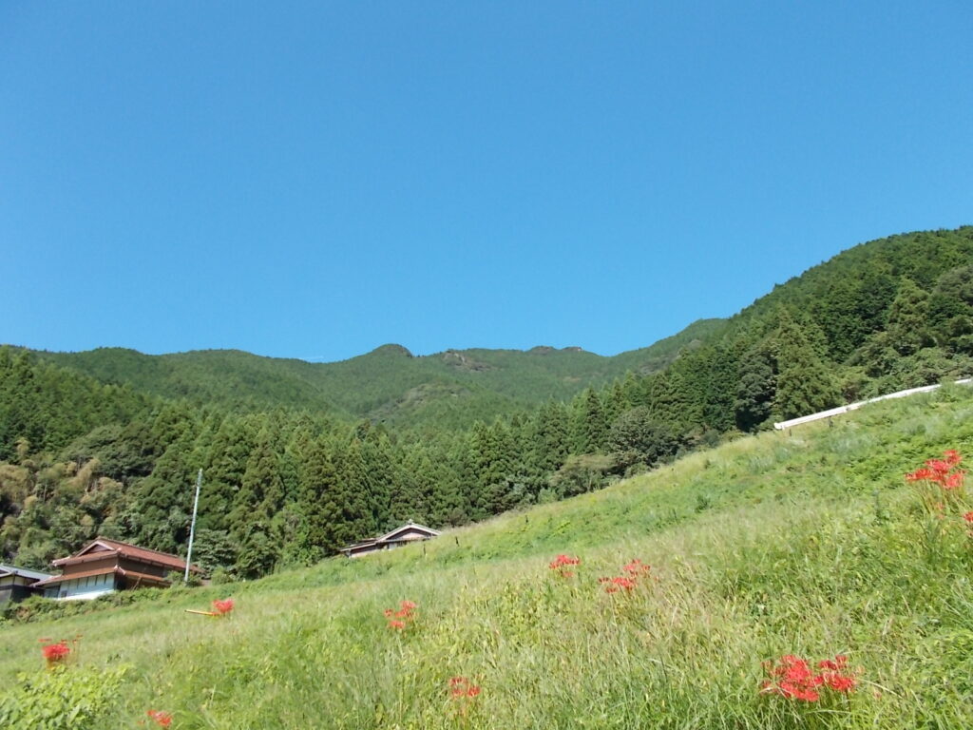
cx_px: 486
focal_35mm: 26
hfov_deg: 67.3
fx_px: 731
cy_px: 365
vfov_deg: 53.1
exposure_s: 1/400
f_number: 3.2
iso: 80
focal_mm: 4.6
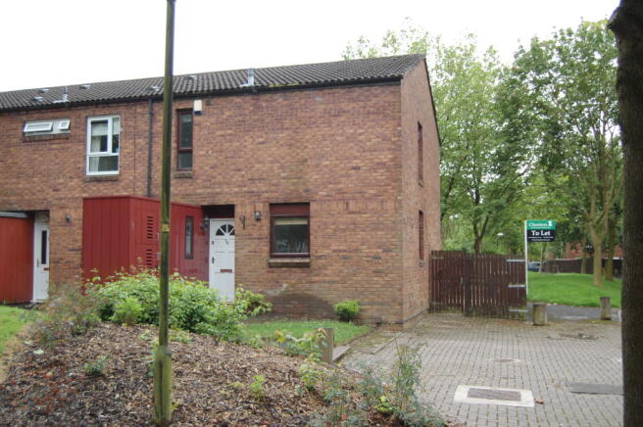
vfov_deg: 36.8
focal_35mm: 36
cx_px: 322
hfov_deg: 53.2
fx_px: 642
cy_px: 214
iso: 400
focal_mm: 24
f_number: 4
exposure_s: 1/125
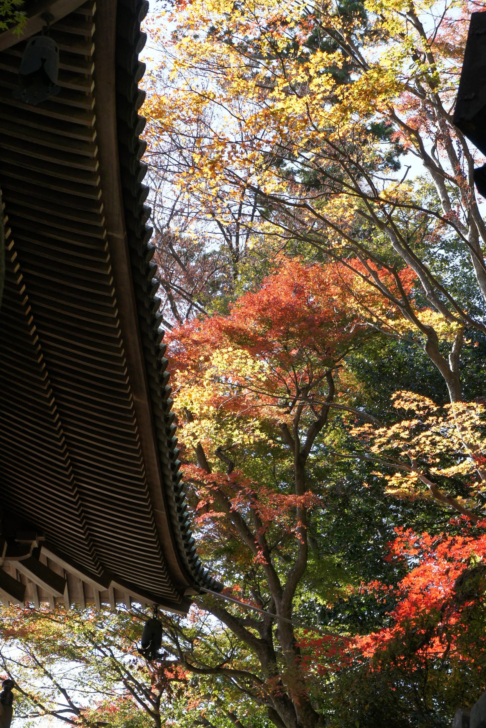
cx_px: 244
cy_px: 361
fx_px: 1680
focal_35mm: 83
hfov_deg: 16.5
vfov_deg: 24.5
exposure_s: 1/250
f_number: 6.3
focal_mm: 55
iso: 320
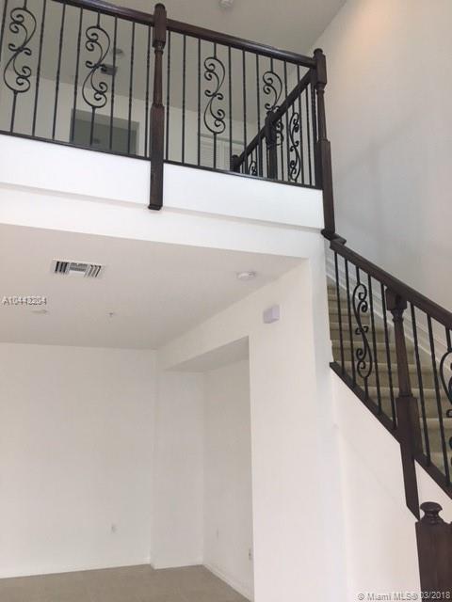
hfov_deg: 48.2
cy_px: 301
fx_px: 505
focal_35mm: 29
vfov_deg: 61.7
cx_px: 226
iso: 32
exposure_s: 1/30
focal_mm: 4.15
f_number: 2.2
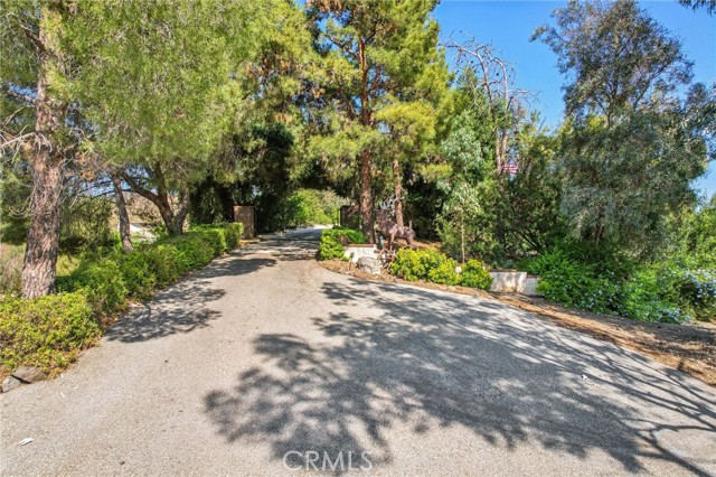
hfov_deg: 78.6
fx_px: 437
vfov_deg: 57.2
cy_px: 238
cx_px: 358
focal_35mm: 22
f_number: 2.8
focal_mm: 8.38
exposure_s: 1/1000
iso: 120
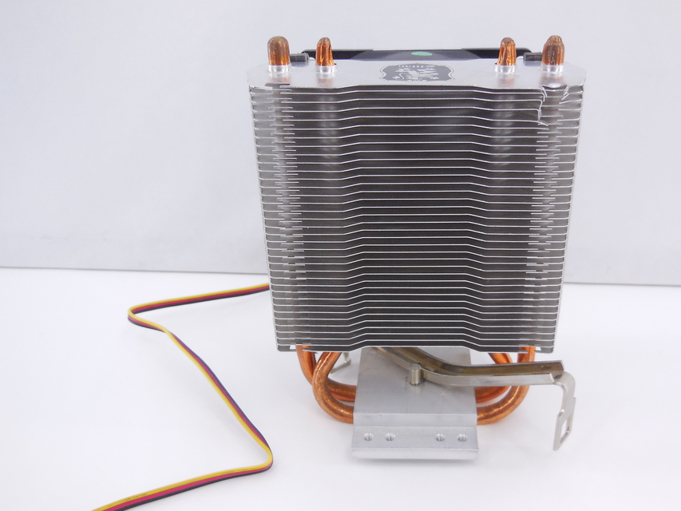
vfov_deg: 39.7
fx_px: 708
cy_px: 263
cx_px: 394
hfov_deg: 51.1
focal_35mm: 36
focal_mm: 5.3
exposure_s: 1/50
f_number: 3.2
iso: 125
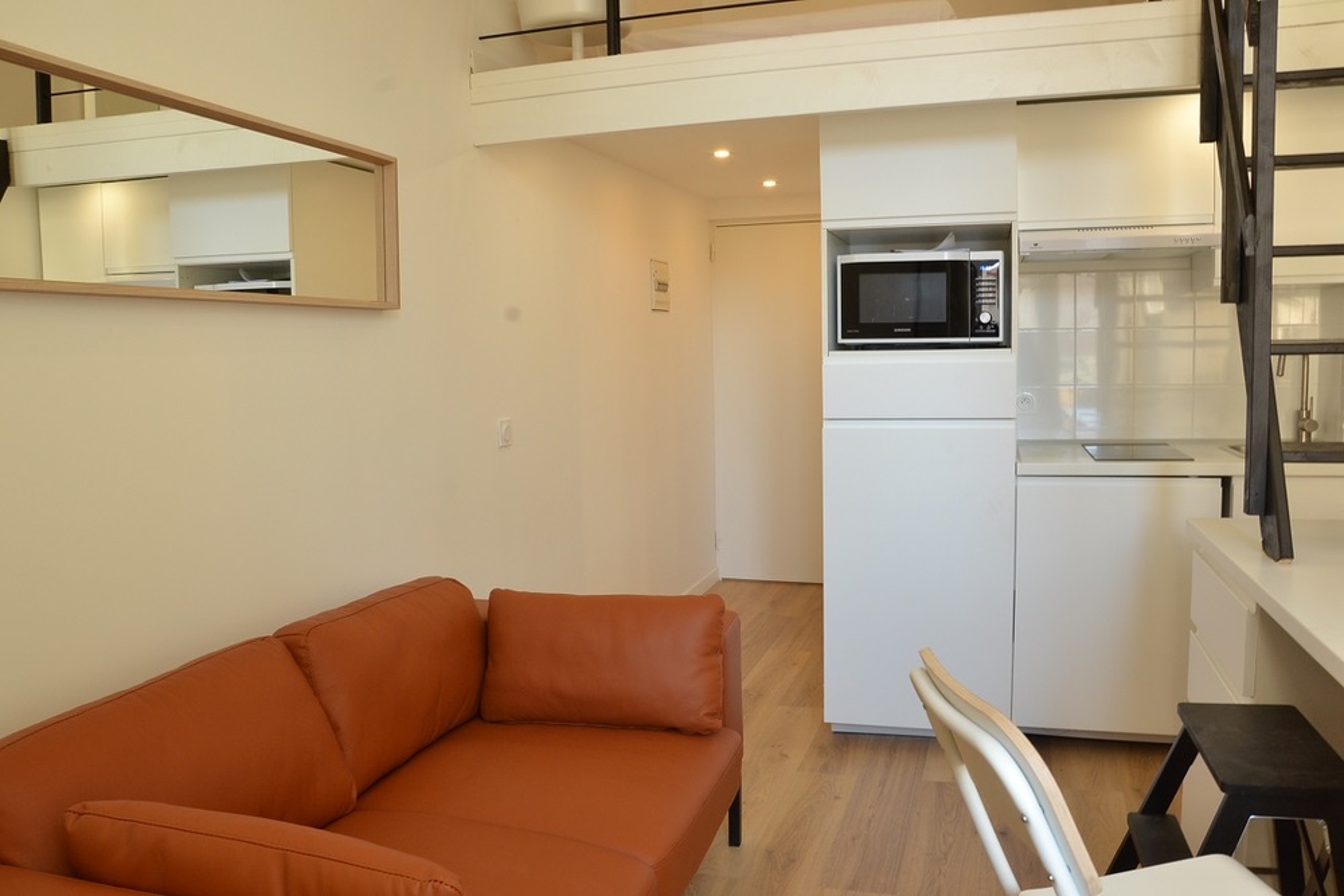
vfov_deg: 47.9
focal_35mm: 27
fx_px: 1008
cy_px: 448
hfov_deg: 67.4
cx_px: 672
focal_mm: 18
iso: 400
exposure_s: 1/8
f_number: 11
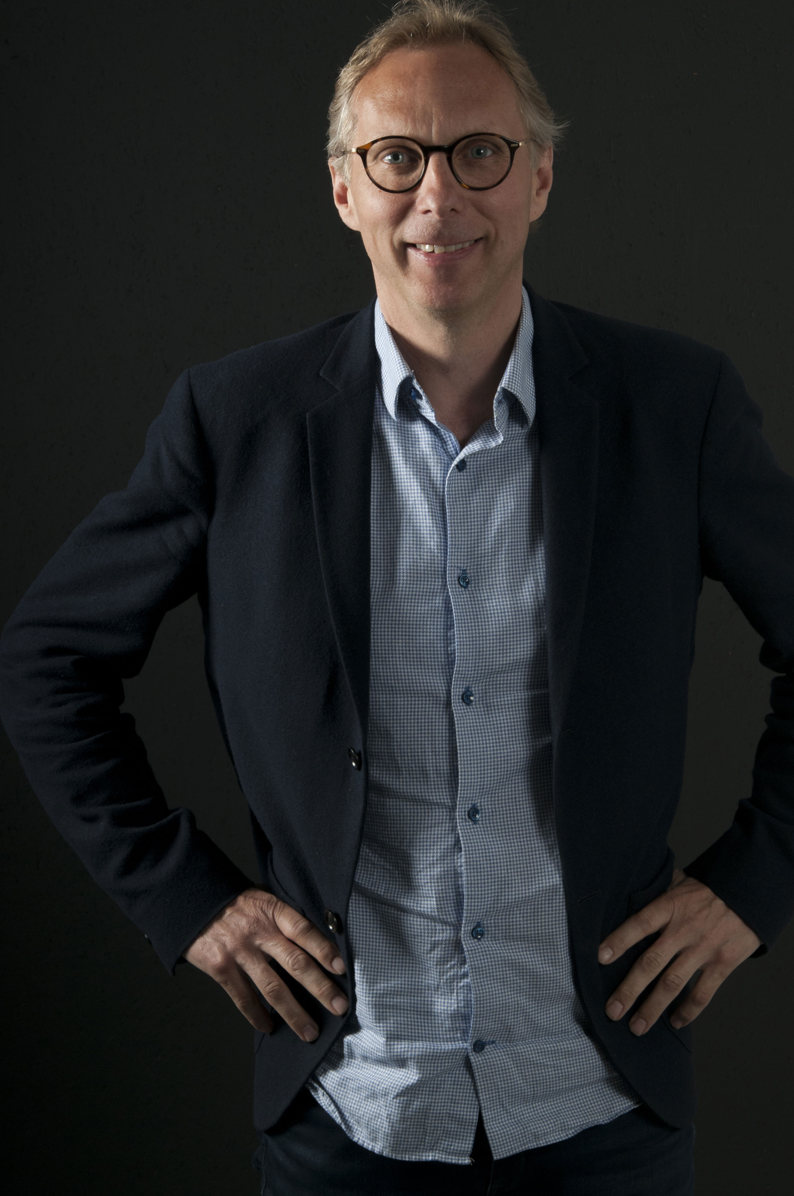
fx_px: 2719
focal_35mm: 82
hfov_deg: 16.6
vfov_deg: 24.8
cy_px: 547
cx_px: 447
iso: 200
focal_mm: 48
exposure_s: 1/250
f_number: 10
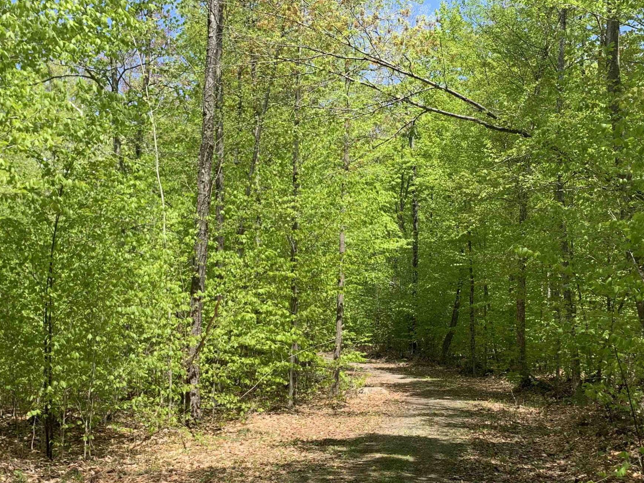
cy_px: 337
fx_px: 837
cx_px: 390
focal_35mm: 45
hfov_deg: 41.9
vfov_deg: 31.8
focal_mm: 4.25
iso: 25
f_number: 1.8
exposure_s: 1/954
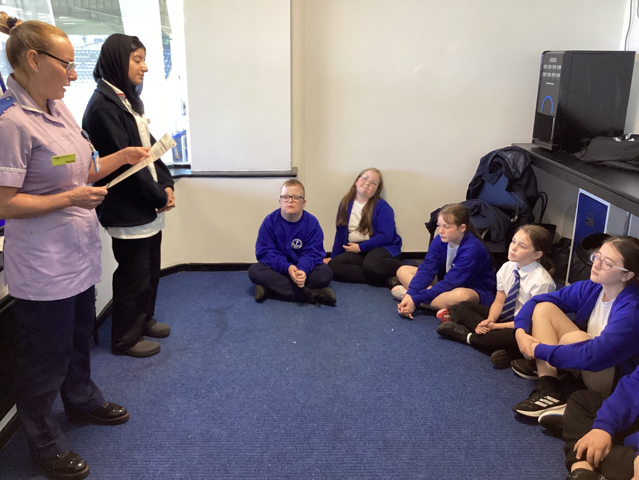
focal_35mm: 31
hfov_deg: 58.4
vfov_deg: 45.4
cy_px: 240
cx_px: 320
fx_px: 572
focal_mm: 3.3
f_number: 2.4
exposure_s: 1/50
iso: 200
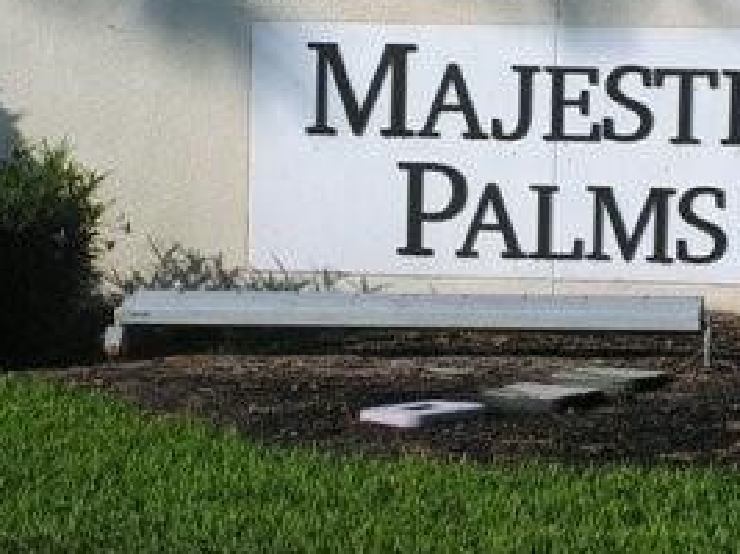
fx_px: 3227
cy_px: 158
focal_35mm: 151
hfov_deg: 13.1
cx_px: 521
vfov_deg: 9.8
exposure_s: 1/1000
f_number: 4.8
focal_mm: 15.1
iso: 64
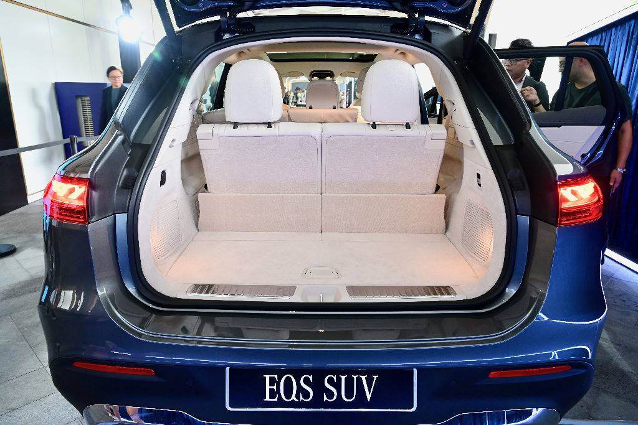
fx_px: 425
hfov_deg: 73.7
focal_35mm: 24
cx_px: 319
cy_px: 212
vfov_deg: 53.1
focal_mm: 24
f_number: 6.3
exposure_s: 1/30
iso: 1600
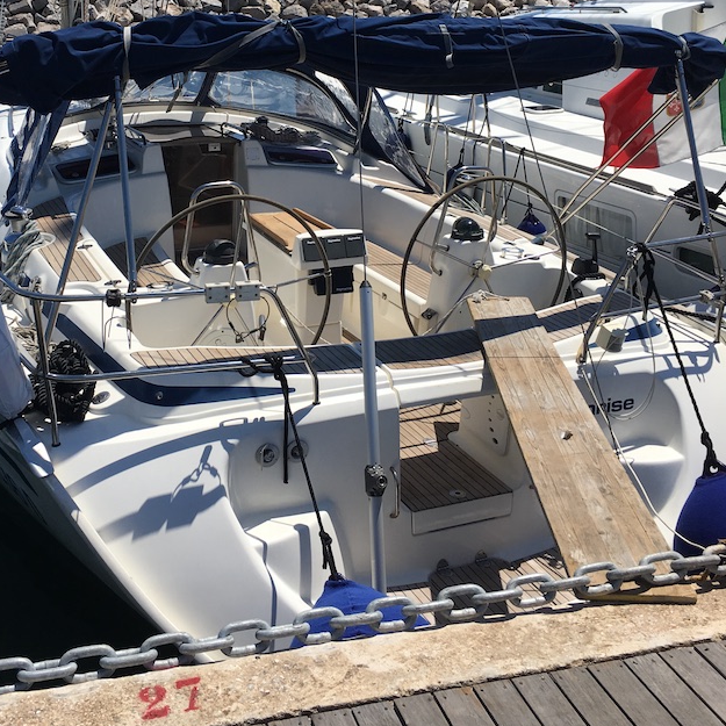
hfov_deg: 39.8
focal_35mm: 42
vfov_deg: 39.2
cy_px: 201
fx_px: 997
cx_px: 281
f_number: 2.2
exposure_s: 1/2747
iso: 25
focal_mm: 4.15
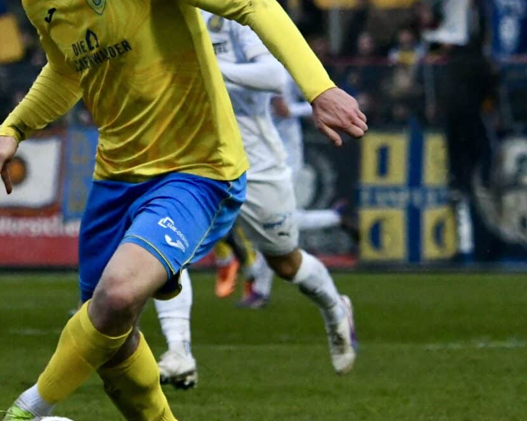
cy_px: 186
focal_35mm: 465
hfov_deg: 4.2
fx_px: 7250
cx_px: 90
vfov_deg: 3.3
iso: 8000
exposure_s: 1/1600
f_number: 5.3
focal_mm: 200
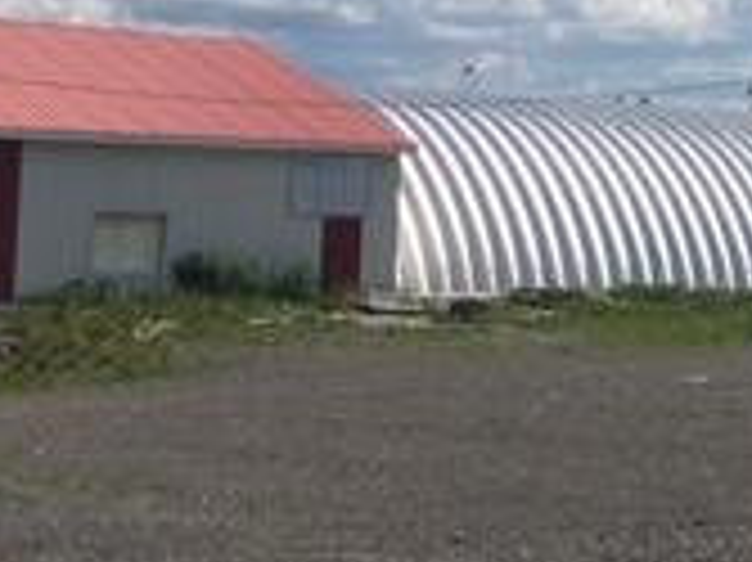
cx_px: 1031
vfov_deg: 13.3
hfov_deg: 16.6
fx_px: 2410
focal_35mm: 111
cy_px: 130
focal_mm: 4.15
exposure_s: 1/2959
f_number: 2.2
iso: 25
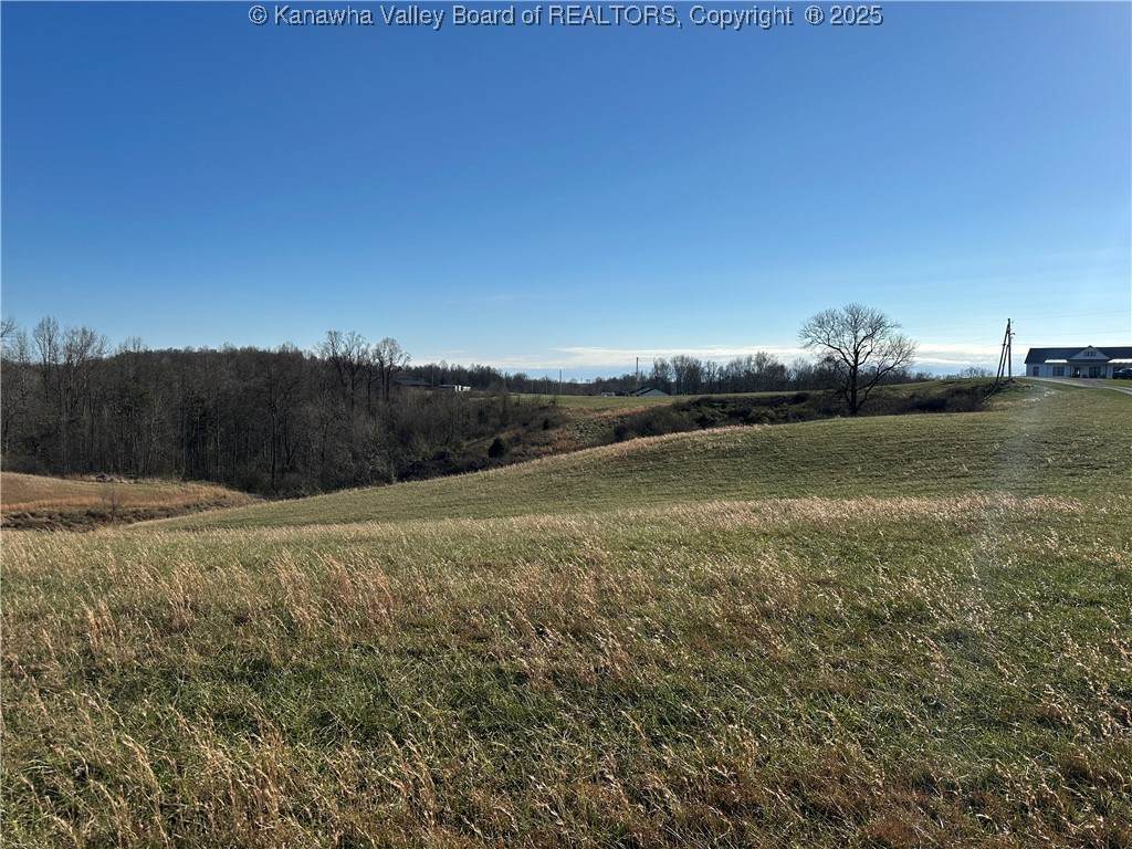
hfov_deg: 71.6
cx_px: 566
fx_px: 785
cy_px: 424
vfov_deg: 56.8
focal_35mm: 24
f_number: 1.78
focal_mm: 6.86
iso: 80
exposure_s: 1/8929
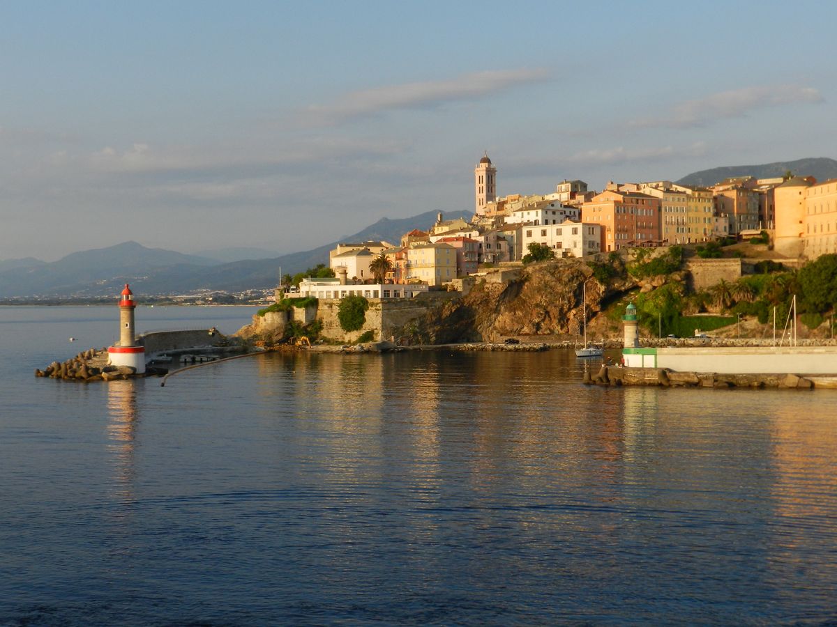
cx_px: 418
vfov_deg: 27.5
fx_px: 1282
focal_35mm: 53
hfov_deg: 36.2
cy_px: 314
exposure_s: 1/800
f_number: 4.4
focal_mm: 9.4
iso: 160
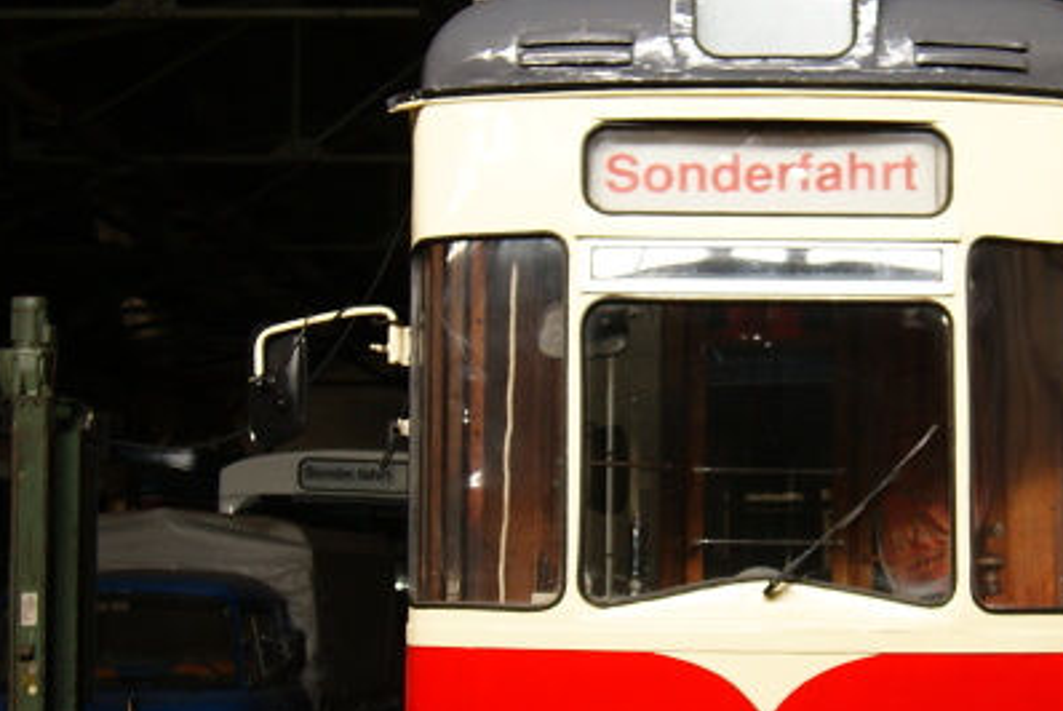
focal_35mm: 212
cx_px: 783
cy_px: 549
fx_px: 6273
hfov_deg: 9.7
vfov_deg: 6.5
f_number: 5.6
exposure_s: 1/20
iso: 200
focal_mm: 55
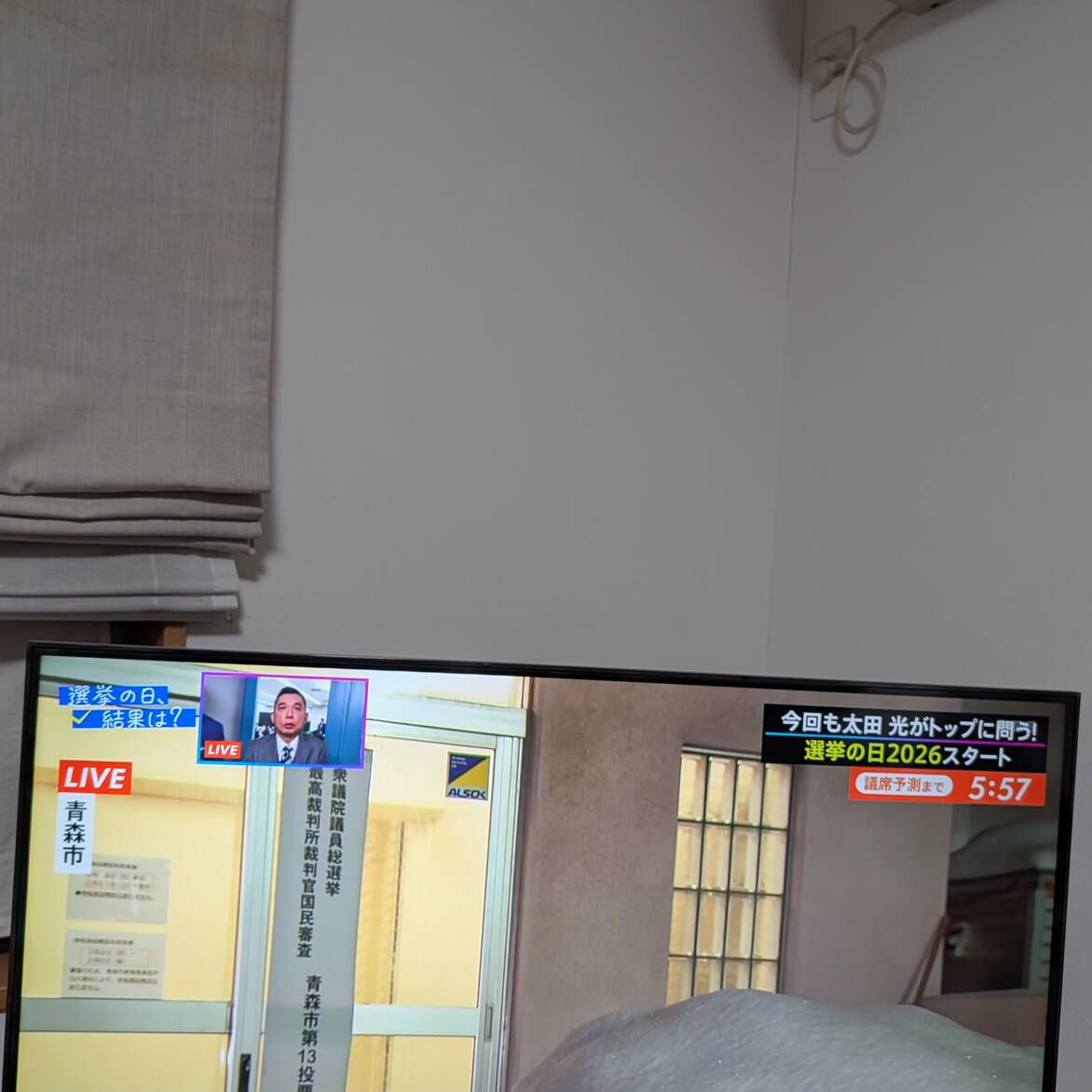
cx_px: 532
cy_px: 568
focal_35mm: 29
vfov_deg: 55.6
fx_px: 1035
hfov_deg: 55.6
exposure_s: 1/120
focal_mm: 6.9
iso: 516
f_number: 1.68
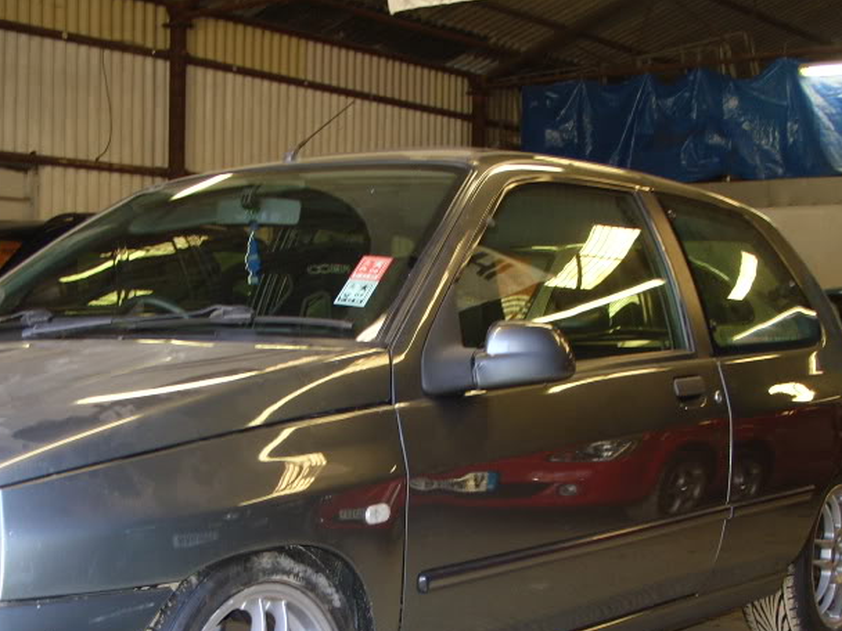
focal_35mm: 64
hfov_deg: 30.1
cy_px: 484
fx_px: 1557
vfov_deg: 22.7
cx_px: 310
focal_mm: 7.8
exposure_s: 1/30
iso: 100
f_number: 2.8
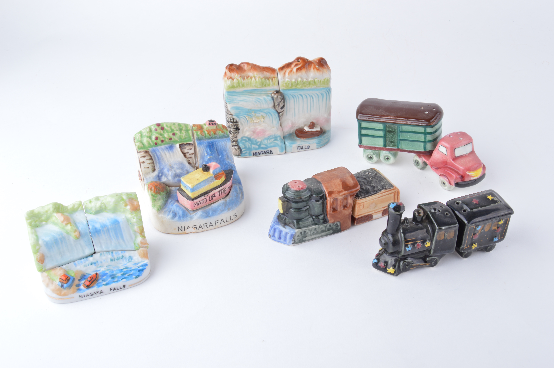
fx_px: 600
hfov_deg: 49.6
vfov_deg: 34.1
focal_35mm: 39
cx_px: 277
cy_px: 184
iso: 100
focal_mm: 26
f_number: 14
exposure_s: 1/25
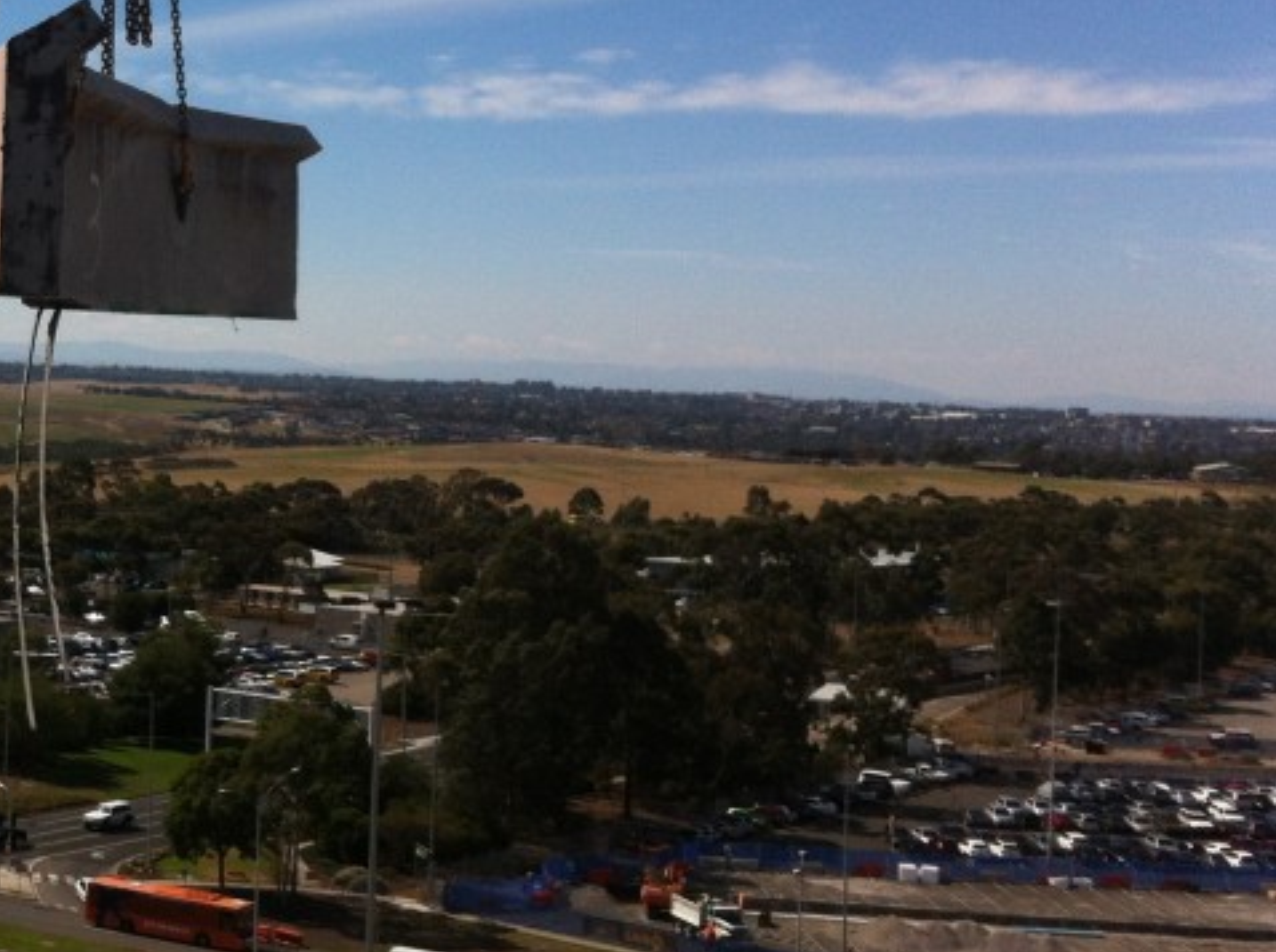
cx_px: 11
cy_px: 119
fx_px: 2760
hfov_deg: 24.8
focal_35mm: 75
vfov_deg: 19.3
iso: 80
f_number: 2.8
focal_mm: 3.85
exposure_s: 1/2320
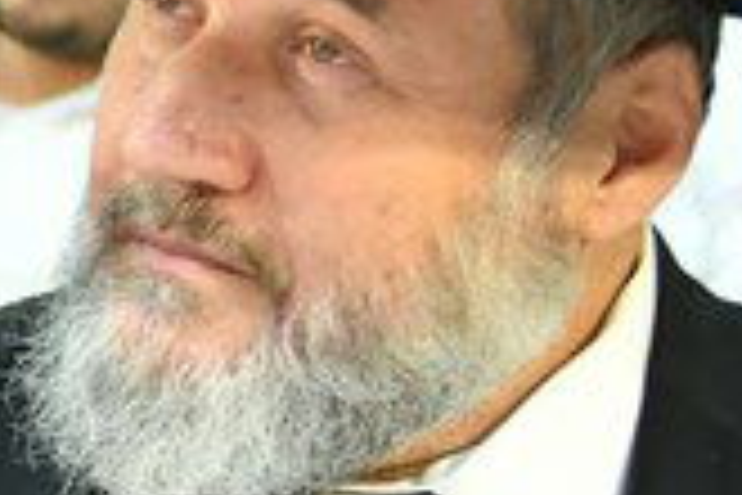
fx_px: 4905
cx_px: -1340
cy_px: 216
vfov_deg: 5.8
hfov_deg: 7.7
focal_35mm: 238
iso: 1600
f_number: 5
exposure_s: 1/160
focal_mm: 34
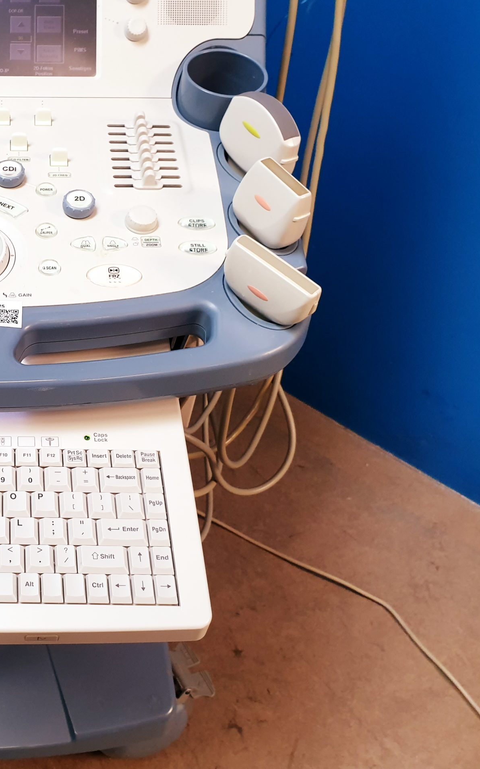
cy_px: 383
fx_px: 774
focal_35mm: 37
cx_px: -10
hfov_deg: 31.6
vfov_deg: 52.7
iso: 160
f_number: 2.4
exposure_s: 1/50
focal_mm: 4.3
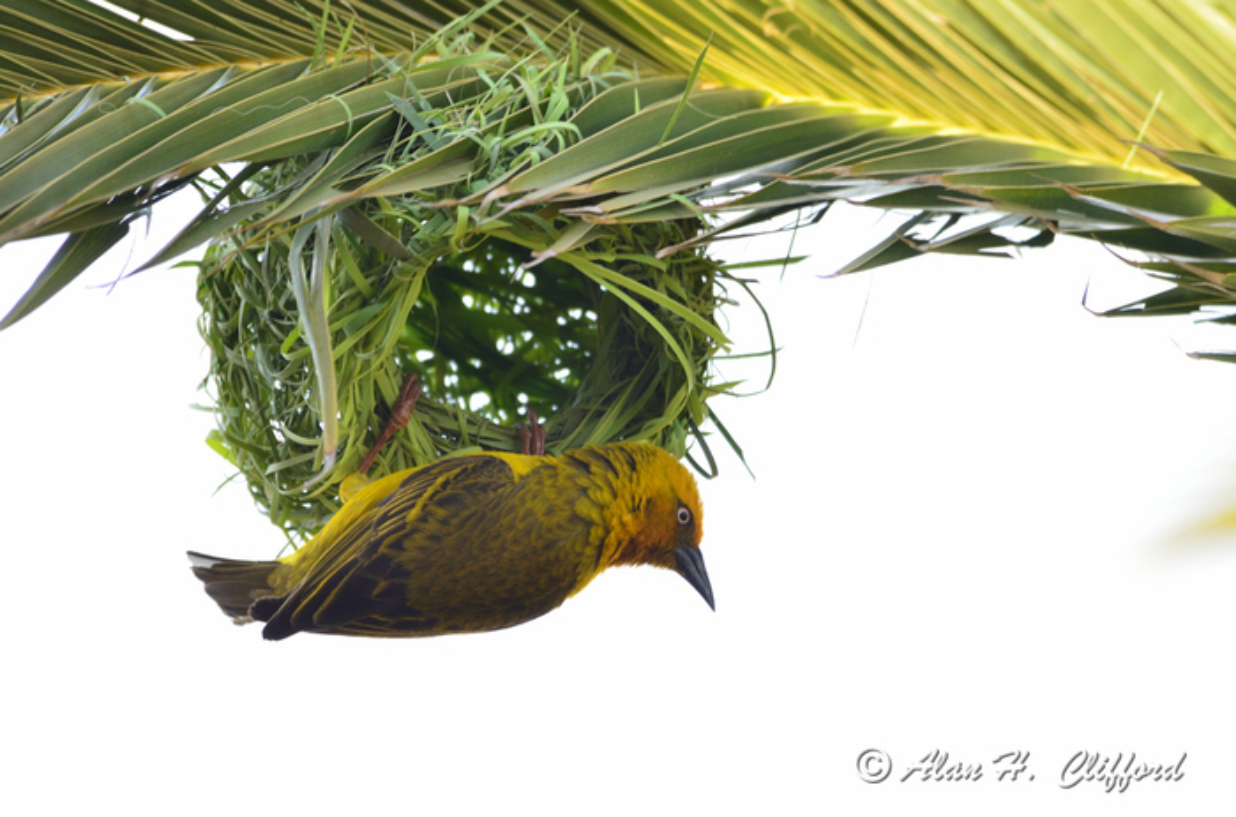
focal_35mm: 450
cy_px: 408
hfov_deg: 4.6
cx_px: 618
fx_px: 15412
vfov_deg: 3.0
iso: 400
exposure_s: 1/200
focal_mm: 300
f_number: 5.3
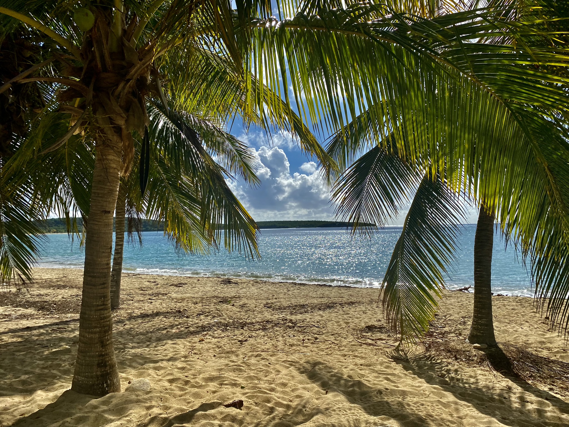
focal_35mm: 26
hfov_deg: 67.3
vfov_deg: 53.1
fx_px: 427
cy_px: 214
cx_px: 284
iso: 32
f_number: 1.8
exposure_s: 1/5236
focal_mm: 4.25
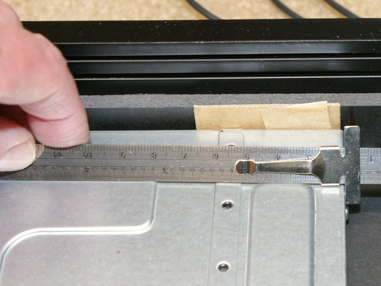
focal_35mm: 98
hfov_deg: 19.7
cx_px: 343
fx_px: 1079
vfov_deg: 15.1
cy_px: 161
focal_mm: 33
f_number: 5.6
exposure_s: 1/45
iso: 800
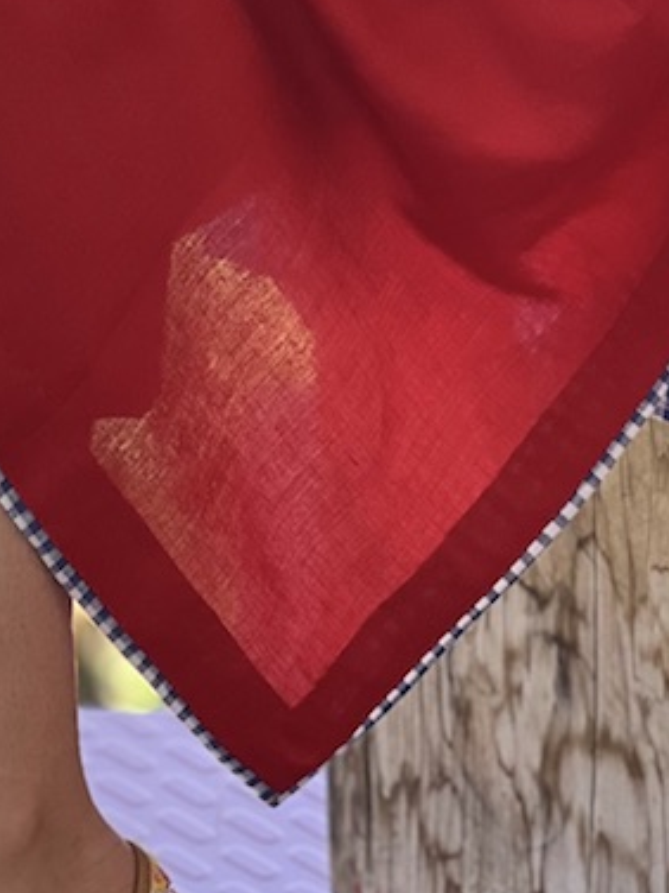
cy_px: -159
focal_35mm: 204
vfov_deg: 9.6
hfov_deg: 7.3
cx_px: 343
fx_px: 5257
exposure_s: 1/121
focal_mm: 9
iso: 100
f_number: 2.8
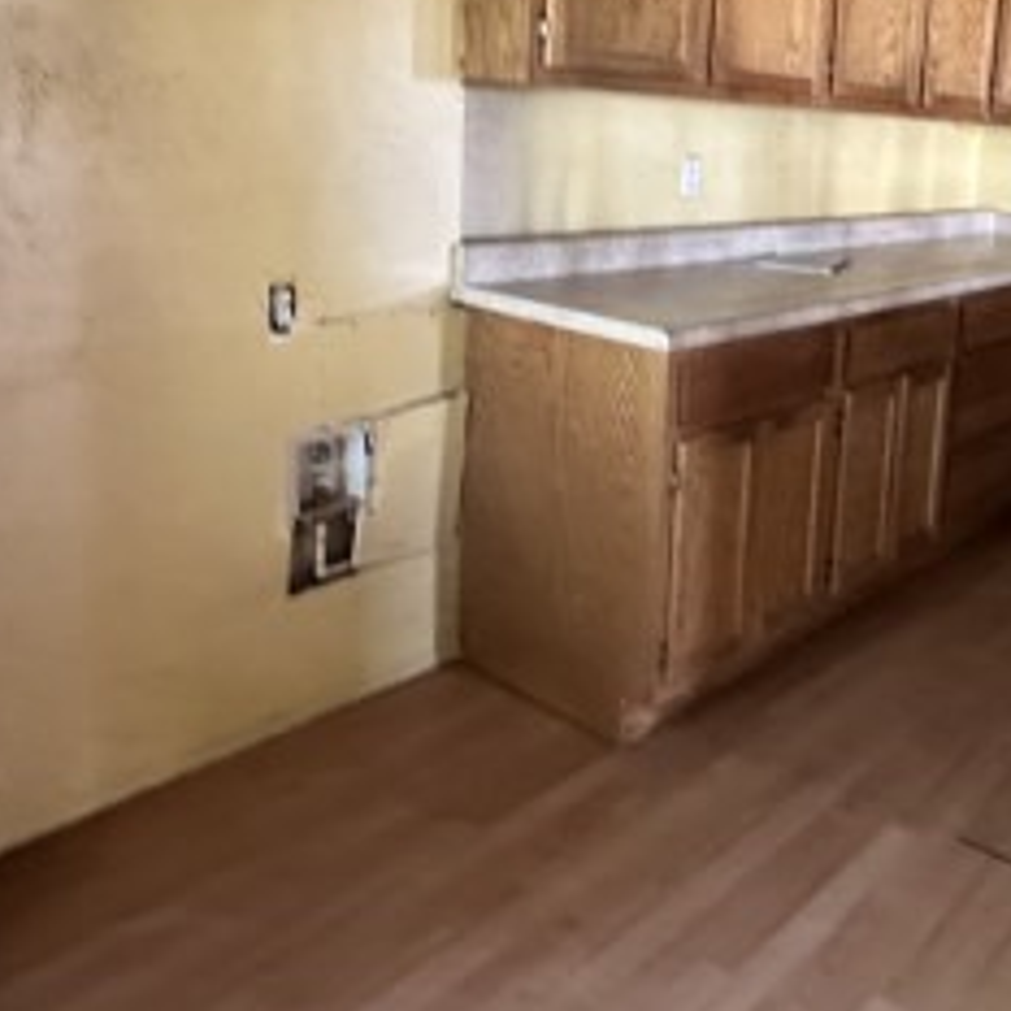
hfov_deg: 45.9
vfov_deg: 47.1
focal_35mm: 34
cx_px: 811
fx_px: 1123
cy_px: 282
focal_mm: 2.22
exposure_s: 1/60
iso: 640
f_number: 2.2
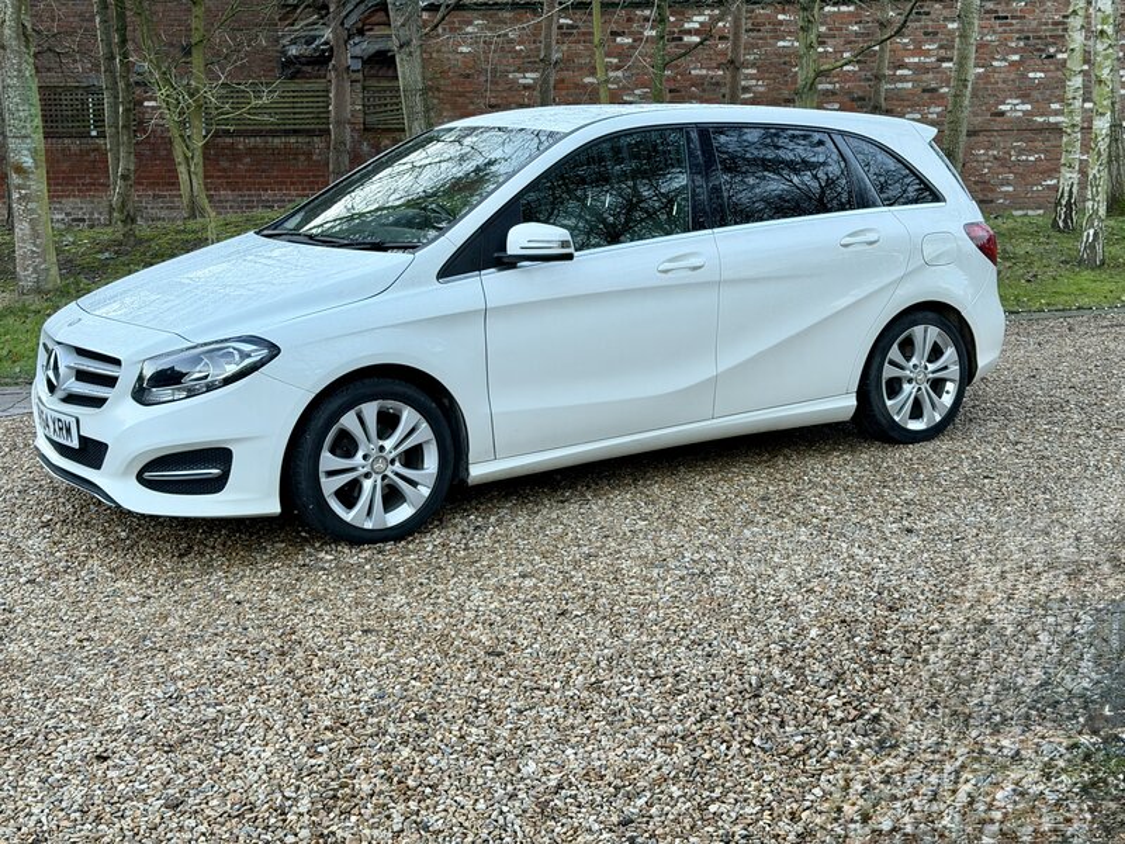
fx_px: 1560
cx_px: 562
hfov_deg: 39.7
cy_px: 422
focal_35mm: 48
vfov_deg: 30.3
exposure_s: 1/100
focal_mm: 6.76
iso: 100
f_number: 1.78
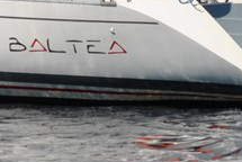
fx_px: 4873
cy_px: -43
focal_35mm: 724
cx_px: 90
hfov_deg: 2.8
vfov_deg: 1.9
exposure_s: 1/800
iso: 100
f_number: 7.1
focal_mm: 116
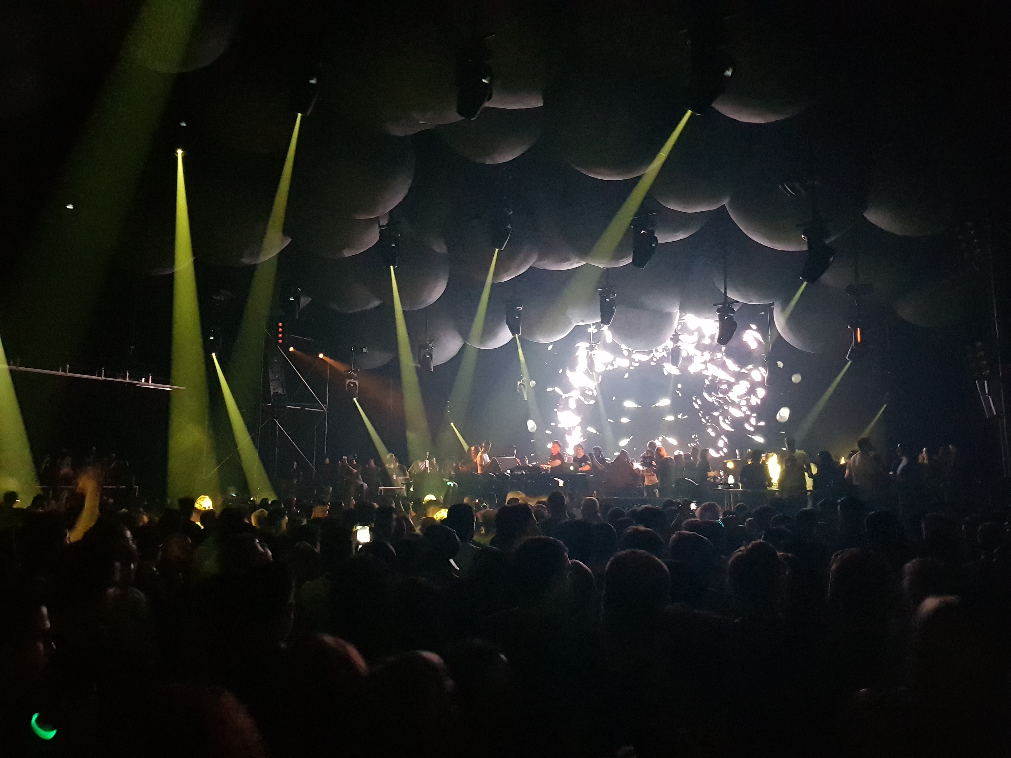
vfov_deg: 53.1
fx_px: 759
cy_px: 379
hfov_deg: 67.3
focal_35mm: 26
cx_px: 506
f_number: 1.7
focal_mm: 4.2
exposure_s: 1/10
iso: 800
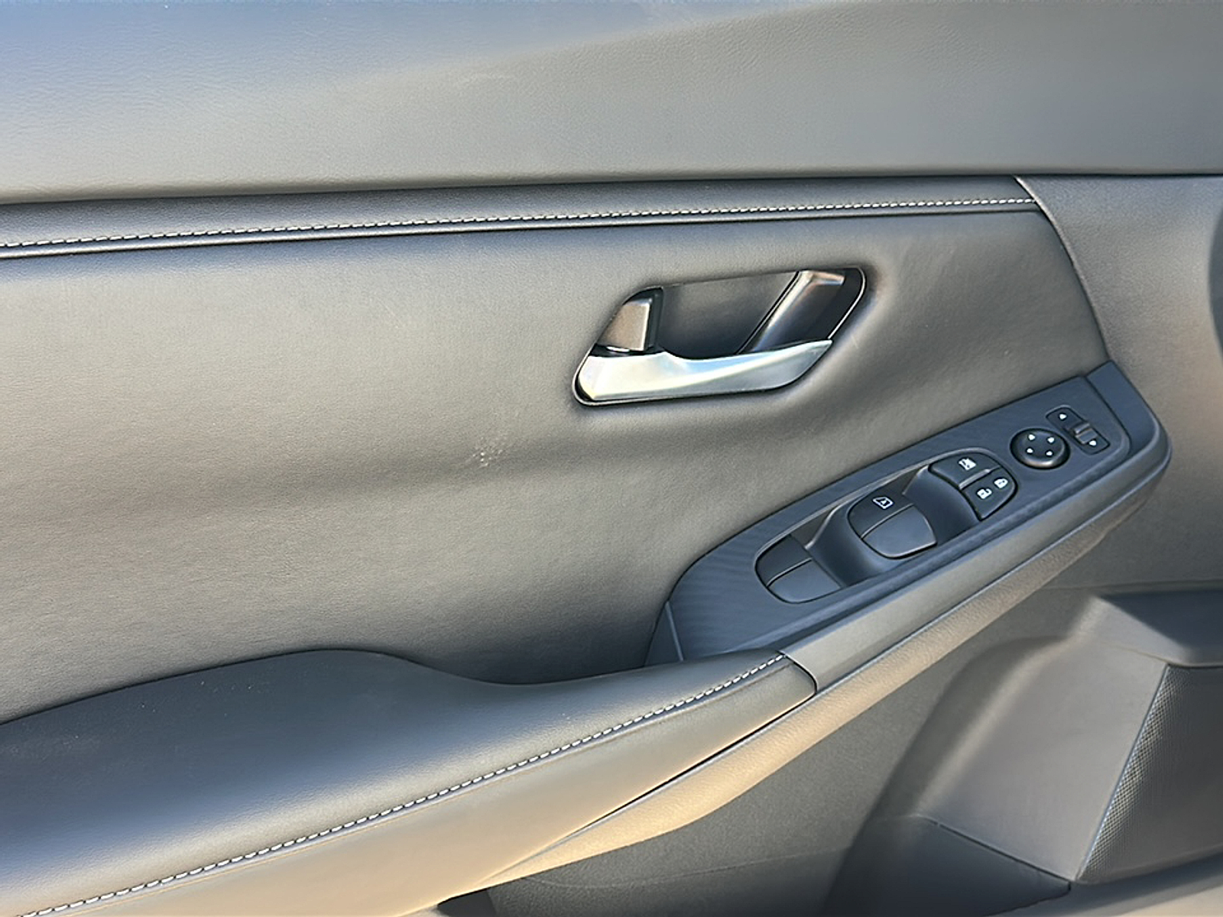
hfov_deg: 46.8
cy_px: 458
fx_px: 1413
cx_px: 612
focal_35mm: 40
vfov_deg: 36.0
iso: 100
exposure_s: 1/279
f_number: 1.78
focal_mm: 6.86
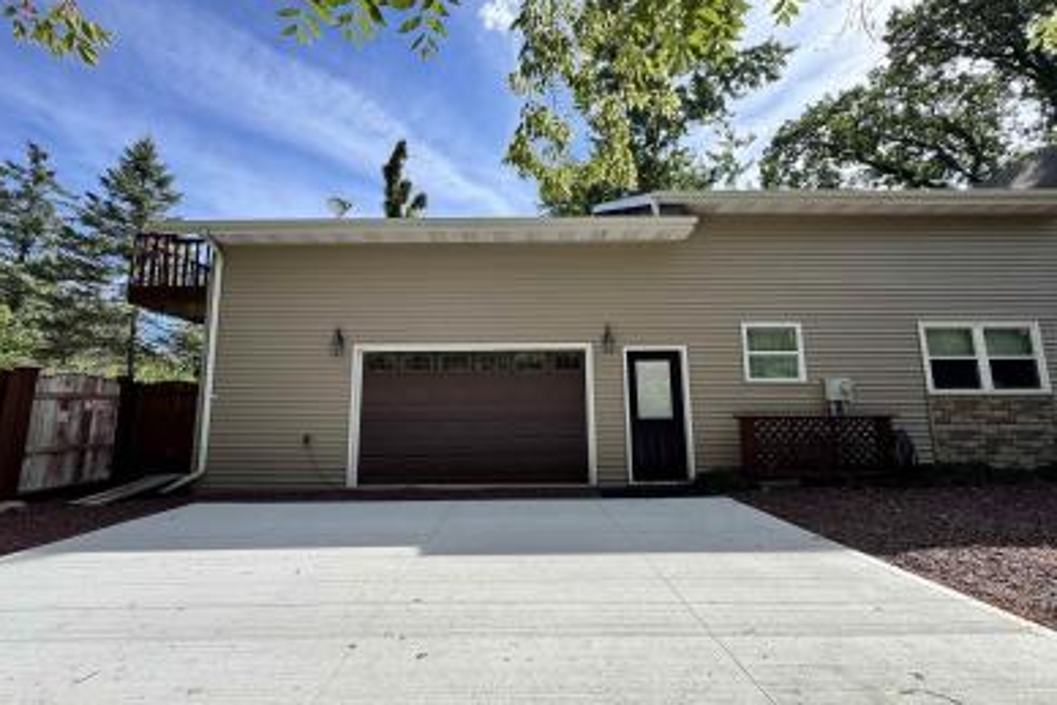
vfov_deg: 77.4
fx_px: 441
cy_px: 351
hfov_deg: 100.3
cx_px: 515
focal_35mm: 15
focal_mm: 2.22
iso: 40
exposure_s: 1/453
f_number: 2.2
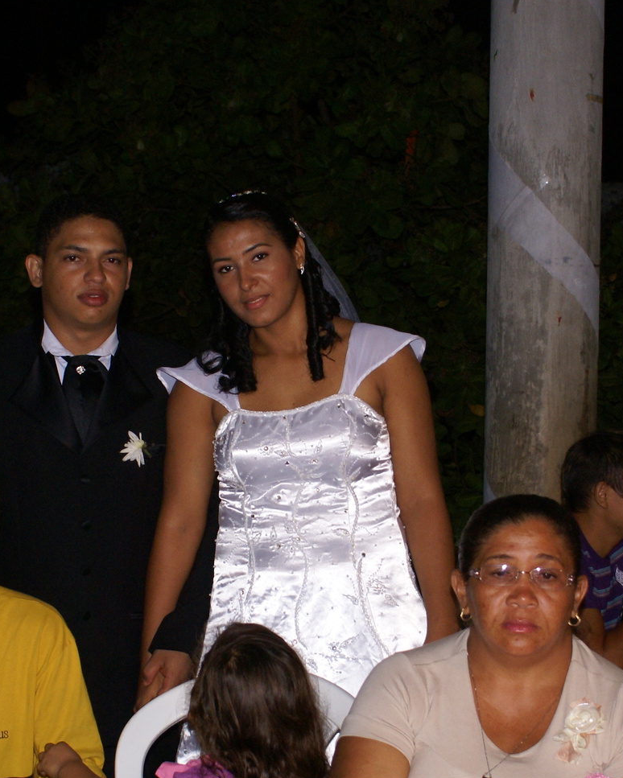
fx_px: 1820
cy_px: 478
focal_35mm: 79
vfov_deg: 24.1
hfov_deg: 19.4
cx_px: 262
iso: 400
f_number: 5
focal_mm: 28
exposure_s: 1/60
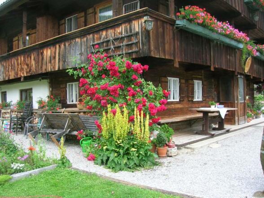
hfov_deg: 54.0
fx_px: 259
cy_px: 99
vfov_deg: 41.7
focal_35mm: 34
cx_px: 132
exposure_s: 1/58.2
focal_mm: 5.7
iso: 50
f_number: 4.9
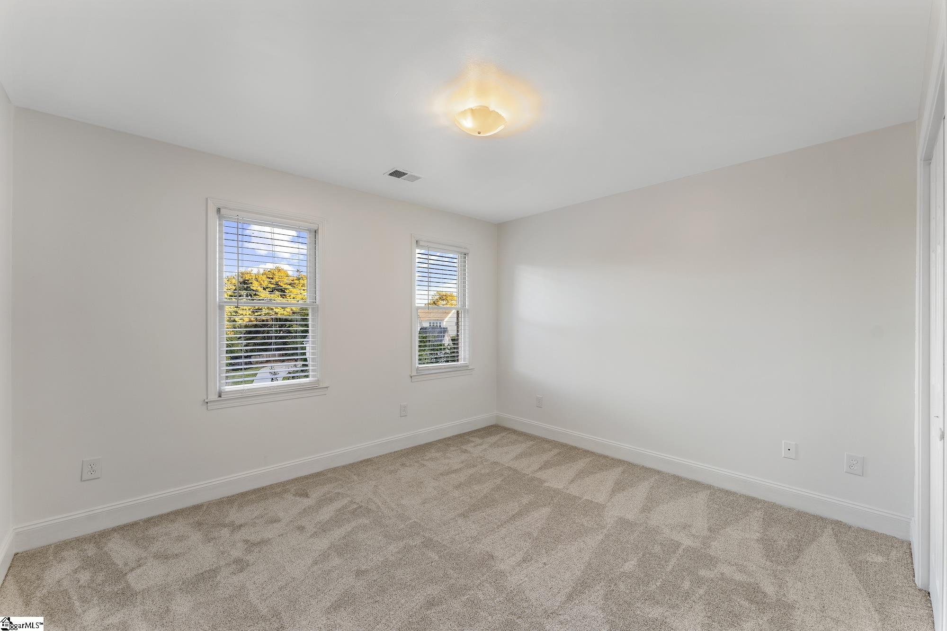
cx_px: 474
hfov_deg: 104.3
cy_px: 316
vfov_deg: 81.2
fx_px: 368
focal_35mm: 14
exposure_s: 1/6
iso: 400
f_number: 6.3
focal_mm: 14
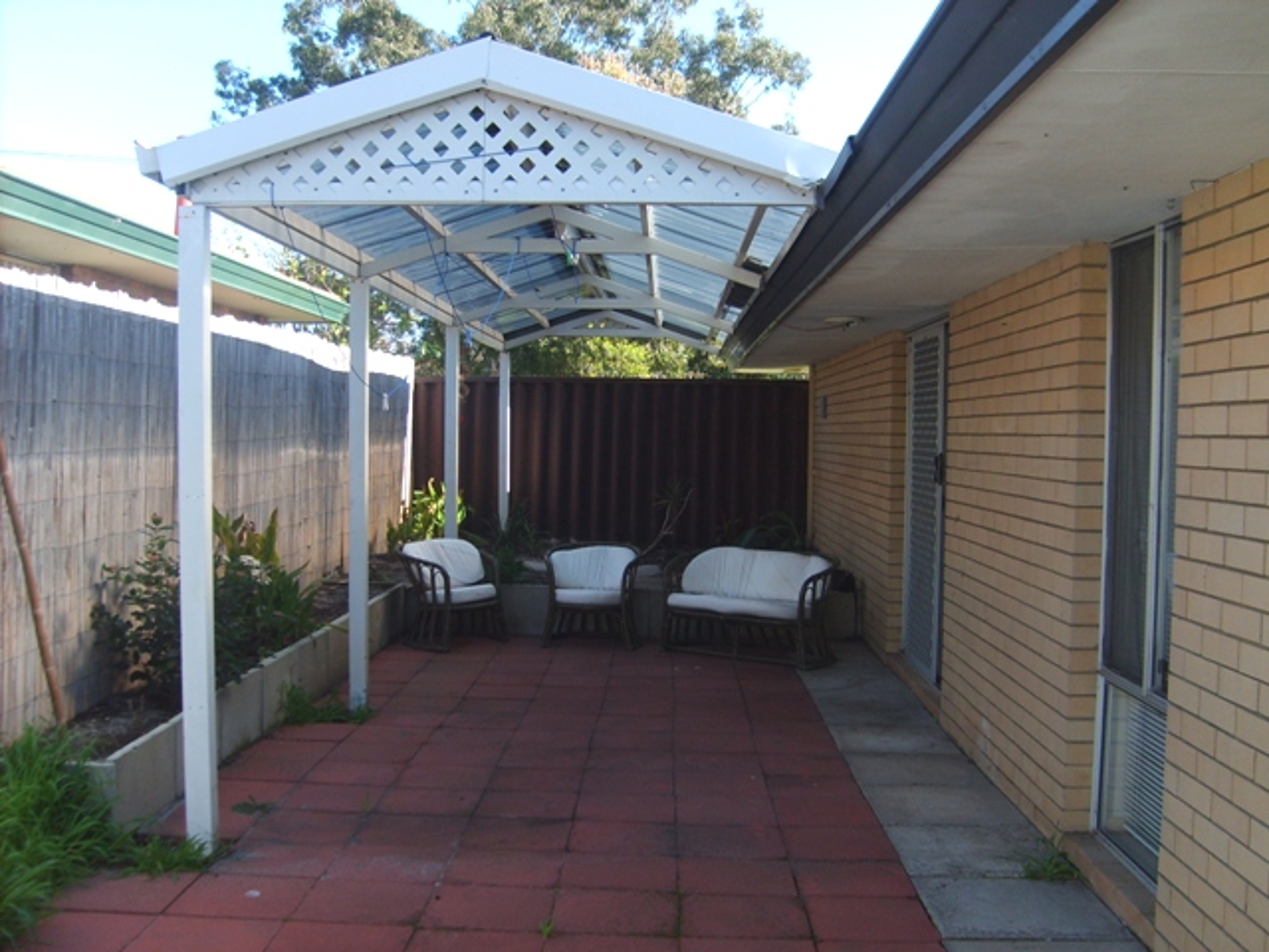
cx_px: 634
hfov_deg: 52.6
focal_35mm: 35
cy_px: 476
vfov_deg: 40.7
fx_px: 1283
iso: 50
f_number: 2.8
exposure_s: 1/180
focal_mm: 5.8
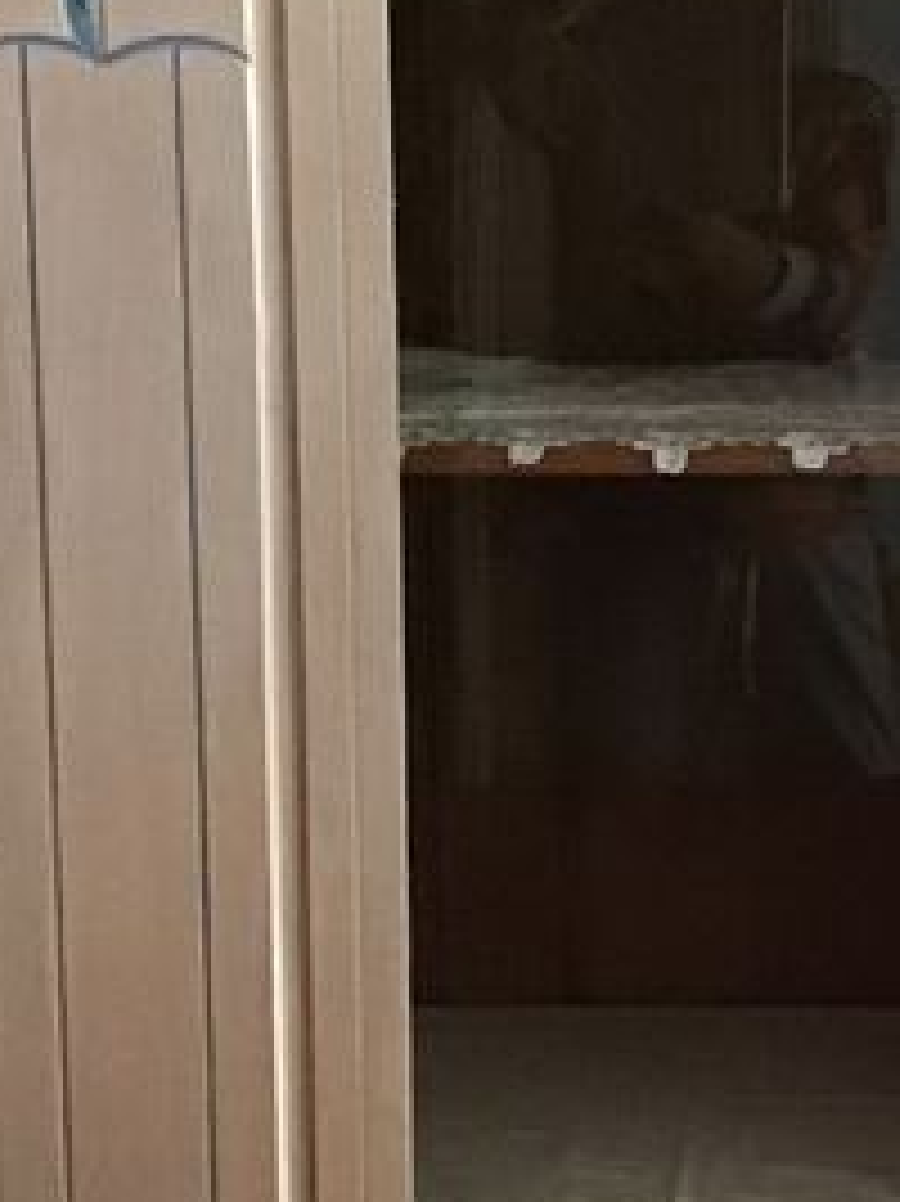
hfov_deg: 12.5
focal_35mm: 116
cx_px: 1008
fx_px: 4024
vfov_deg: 17.0
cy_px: 747
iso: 200
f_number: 2.4
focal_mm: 3.3
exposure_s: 1/25
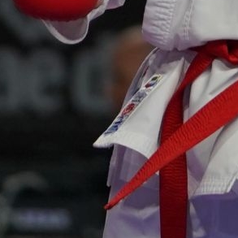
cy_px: -149
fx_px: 12197
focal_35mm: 1568
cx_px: 348
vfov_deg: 1.1
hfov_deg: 1.1
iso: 1000
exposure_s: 1/1000
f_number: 2.8
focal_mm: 200
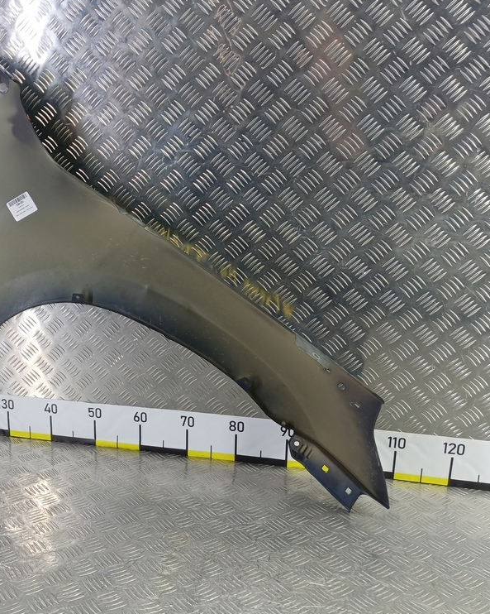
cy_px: 301
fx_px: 562
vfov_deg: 57.2
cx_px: 125
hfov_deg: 45.5
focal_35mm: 31
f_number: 1.6
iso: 168
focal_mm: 4.11
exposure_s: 1/50
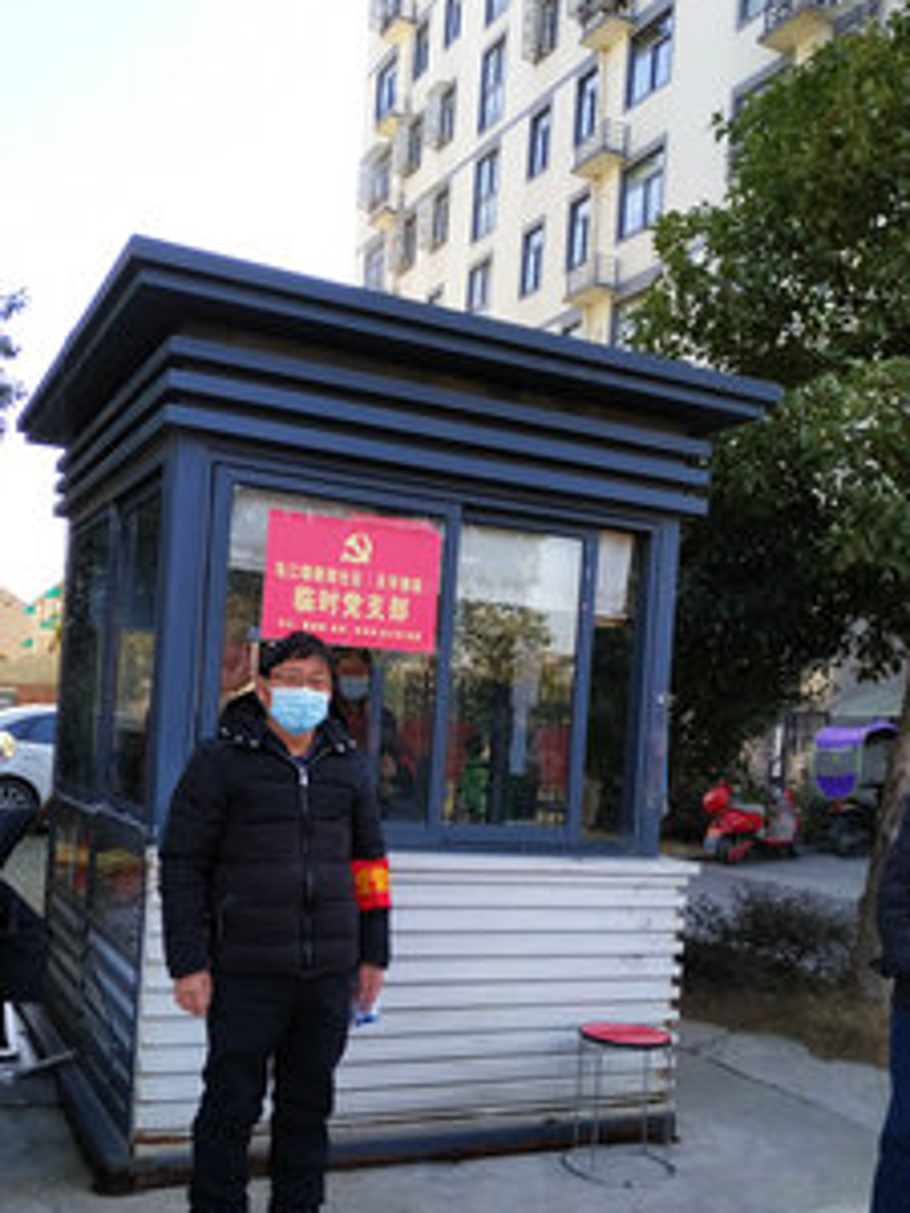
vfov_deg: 56.4
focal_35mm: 32
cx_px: 348
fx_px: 1122
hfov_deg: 43.8
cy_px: 724
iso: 250
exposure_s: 1/792
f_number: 1.9
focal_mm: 3.94
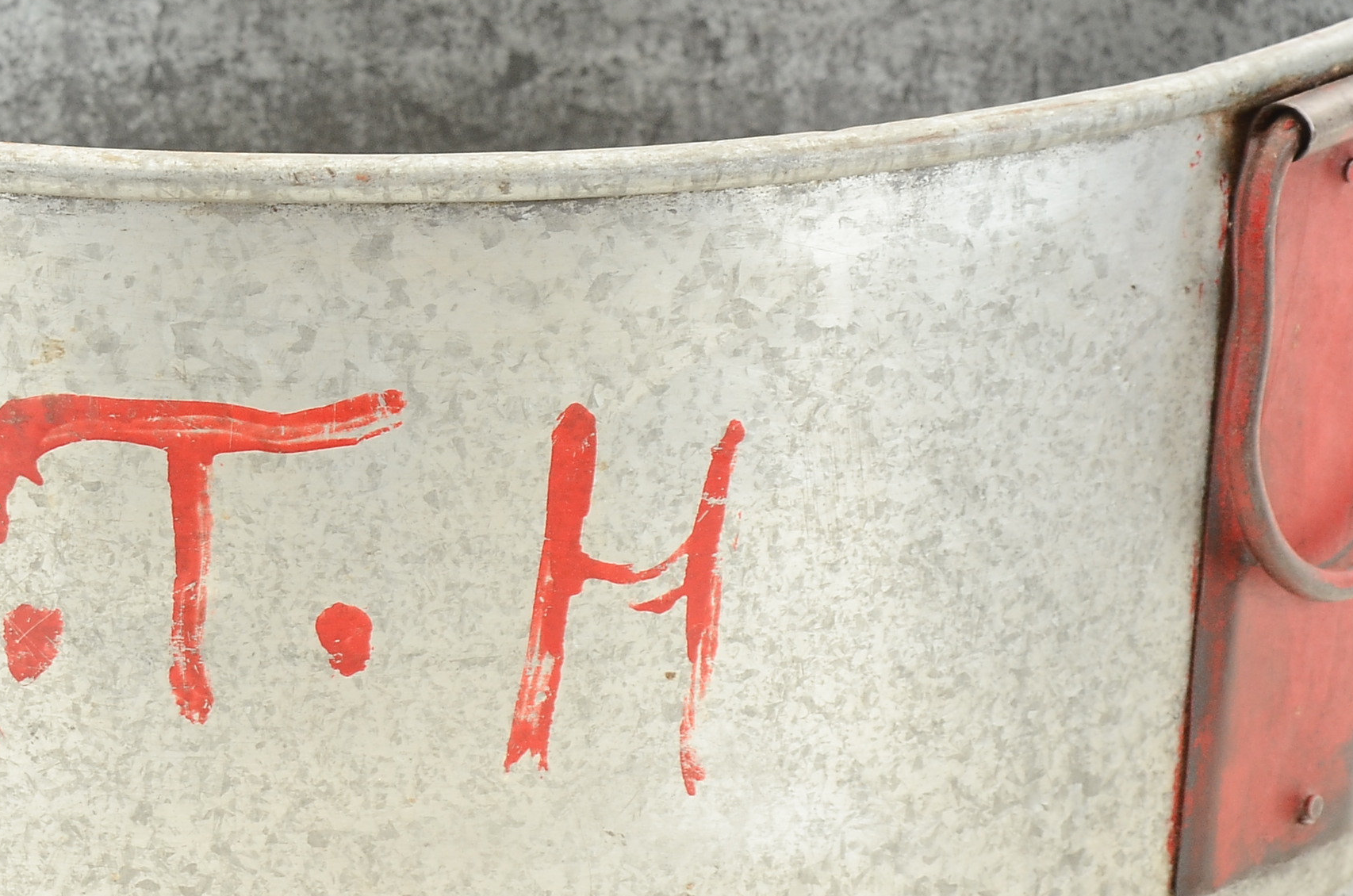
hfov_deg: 13.2
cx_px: 378
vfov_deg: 8.8
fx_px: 5851
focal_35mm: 156
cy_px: 426
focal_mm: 48
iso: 320
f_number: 10
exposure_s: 1/60
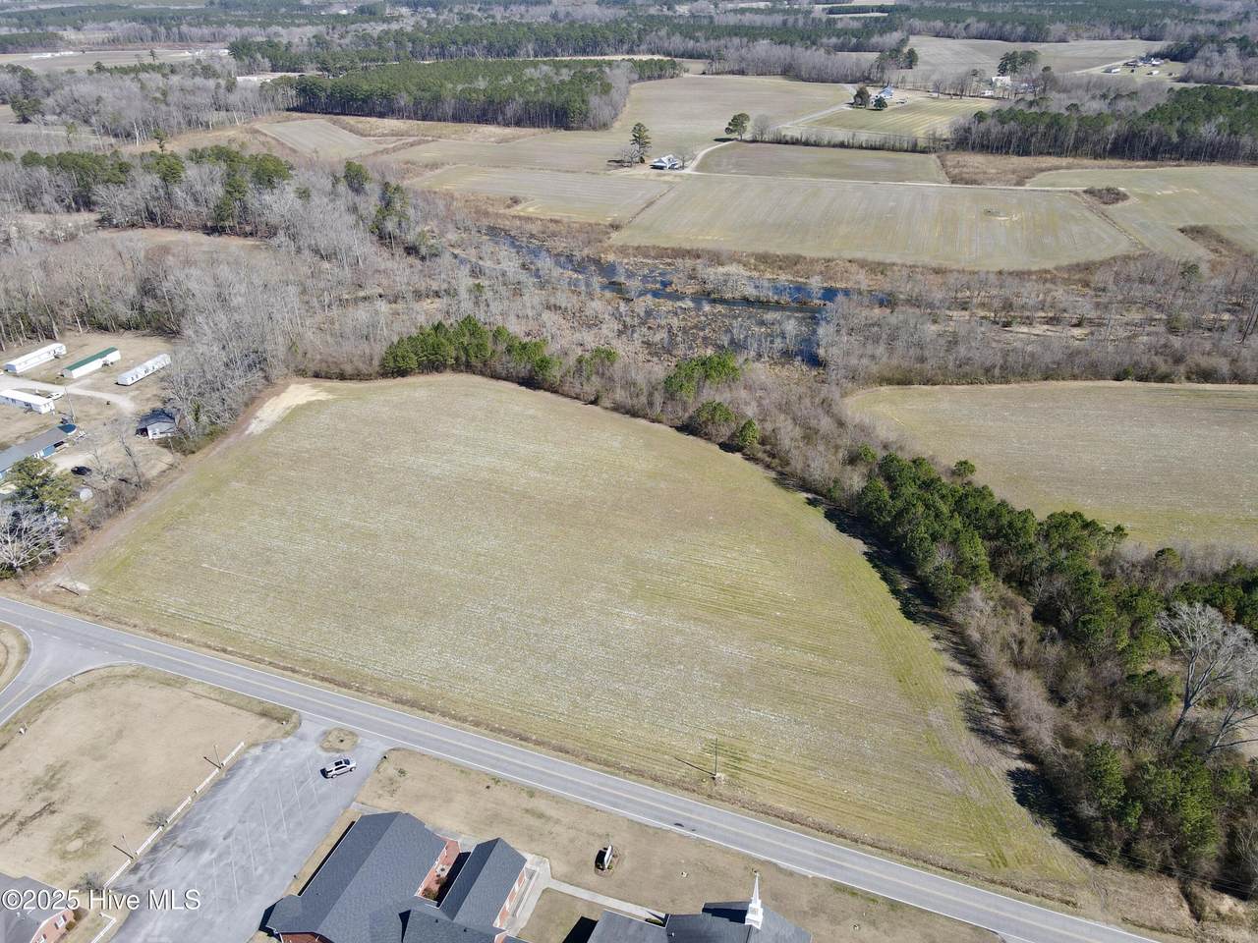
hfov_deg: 71.6
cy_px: 472
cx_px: 629
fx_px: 872
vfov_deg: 56.8
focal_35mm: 24
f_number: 2.8
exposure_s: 1/500
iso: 100
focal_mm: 4.5
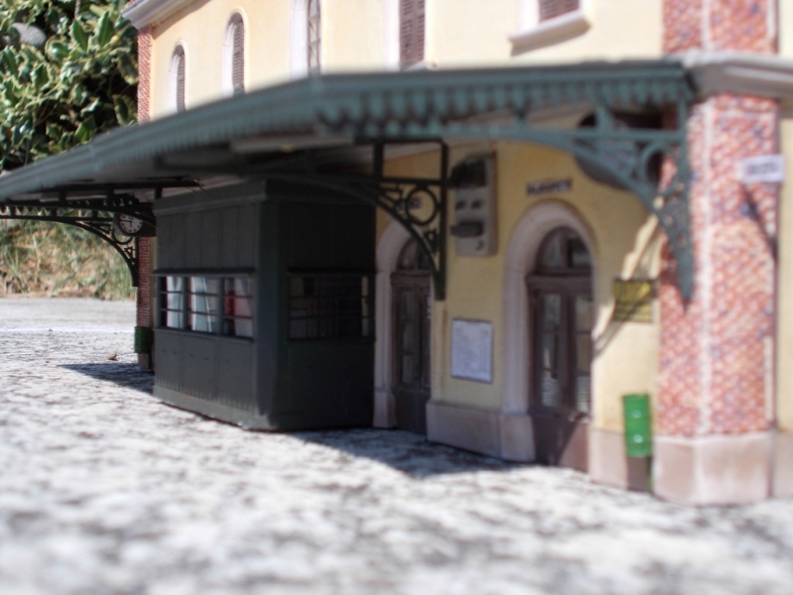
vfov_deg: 29.1
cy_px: 298
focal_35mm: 50
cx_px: 396
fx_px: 1145
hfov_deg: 38.2
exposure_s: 1/320
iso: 80
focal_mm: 9
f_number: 4.5
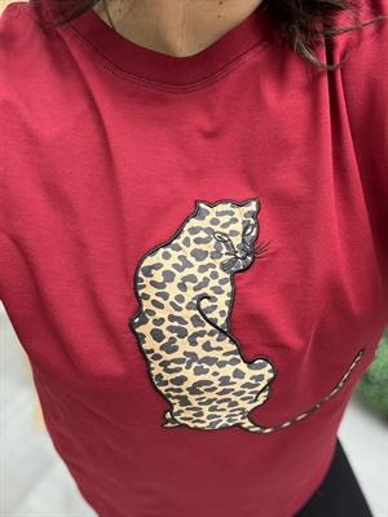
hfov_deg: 46.8
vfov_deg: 60.0
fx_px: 448
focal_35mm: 30
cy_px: 258
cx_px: 194
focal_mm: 2.69
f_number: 1.9
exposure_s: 1/50
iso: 160
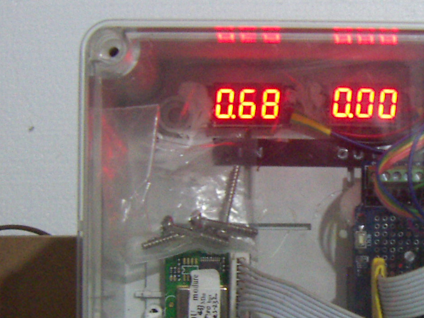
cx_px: 355
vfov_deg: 18.5
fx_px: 968
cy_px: 238
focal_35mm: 79
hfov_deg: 24.2
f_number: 2.8
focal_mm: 4.7
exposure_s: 1/8
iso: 200
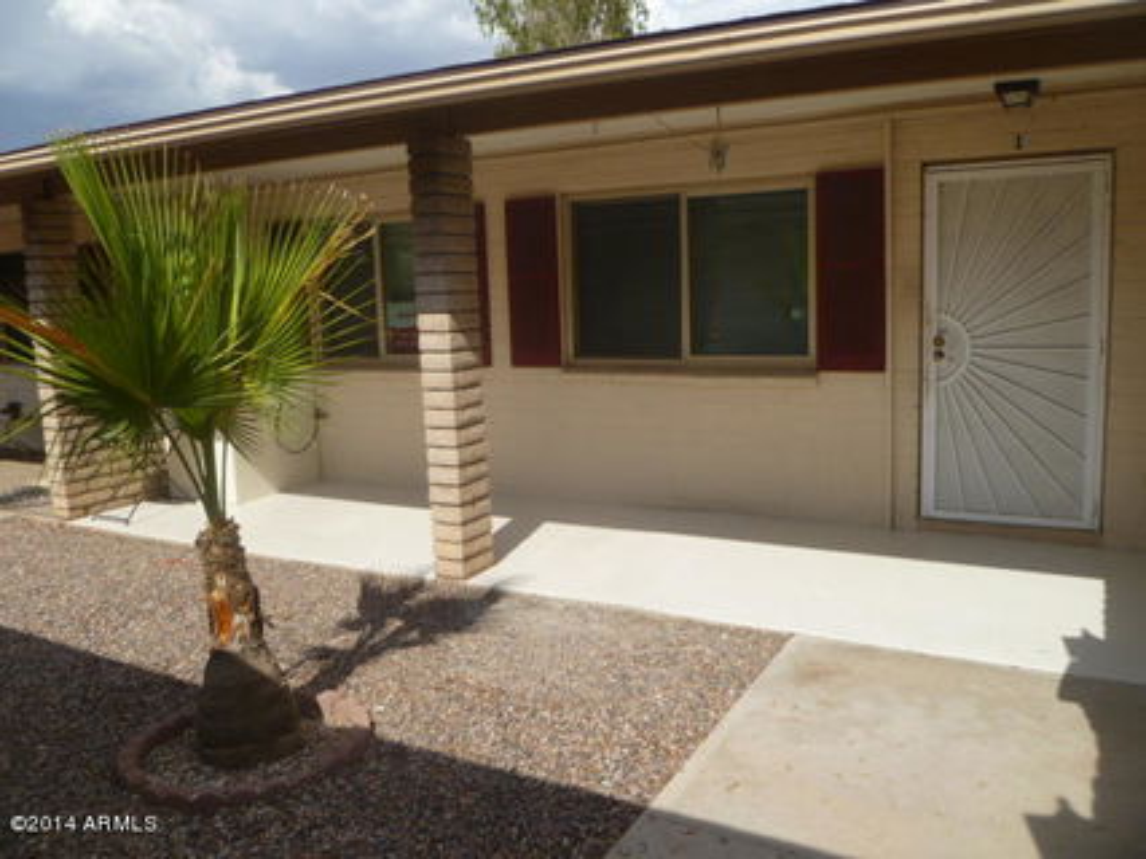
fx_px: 927
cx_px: 573
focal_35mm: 28
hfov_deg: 63.5
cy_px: 430
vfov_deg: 49.7
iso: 80
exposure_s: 1/800
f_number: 3.3
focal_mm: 5
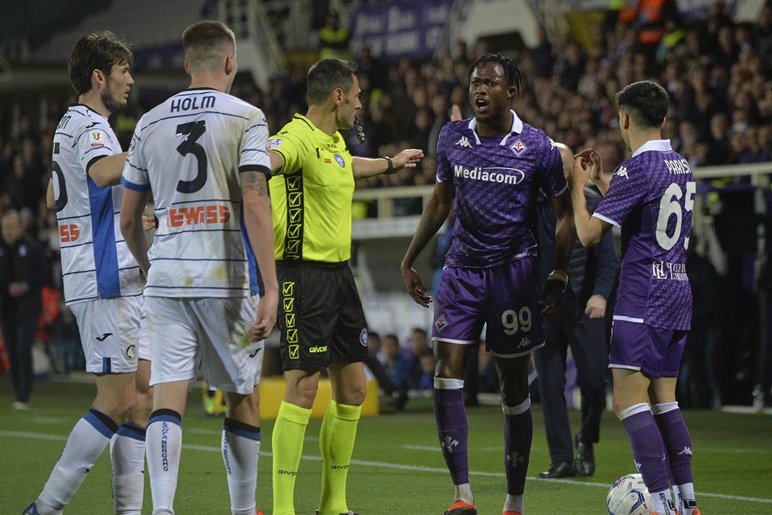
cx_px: 386
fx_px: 6862
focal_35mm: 320
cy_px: 258
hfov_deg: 6.4
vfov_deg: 4.3
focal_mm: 320
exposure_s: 1/1000
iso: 3200
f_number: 5.6
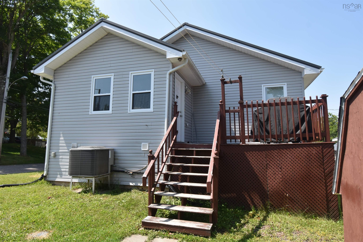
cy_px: 121
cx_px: 182
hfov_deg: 81.2
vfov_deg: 59.5
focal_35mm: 21
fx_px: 212
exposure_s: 1/250
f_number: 8
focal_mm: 14
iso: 200
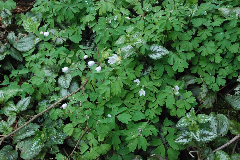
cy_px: 80
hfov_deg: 42.3
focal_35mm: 46
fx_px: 310
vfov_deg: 29.0
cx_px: 120
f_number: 8
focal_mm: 31
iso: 1600
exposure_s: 1/250
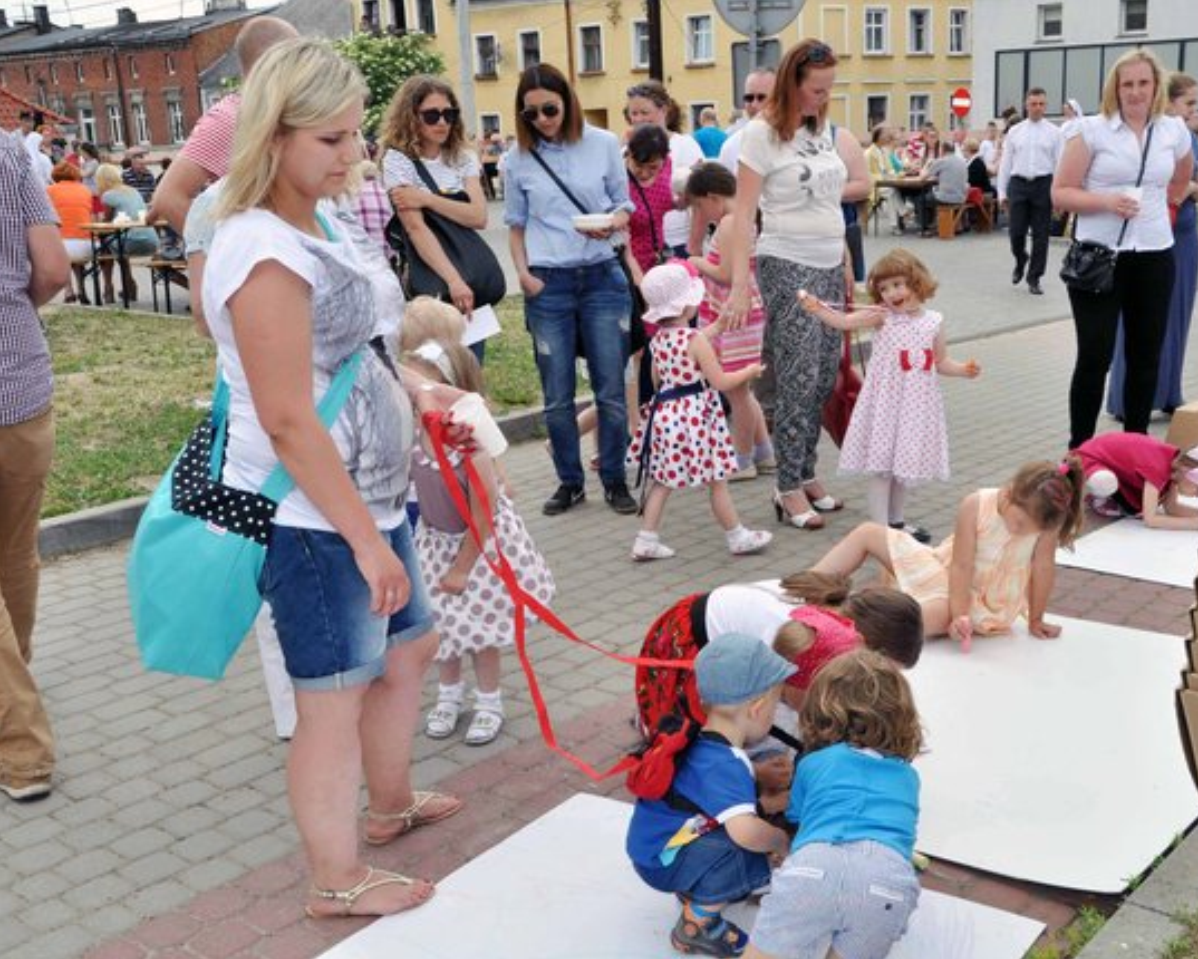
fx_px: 1510
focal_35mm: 43
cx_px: 665
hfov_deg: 43.2
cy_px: 480
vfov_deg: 35.2
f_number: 18
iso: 500
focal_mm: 25
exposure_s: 1/200
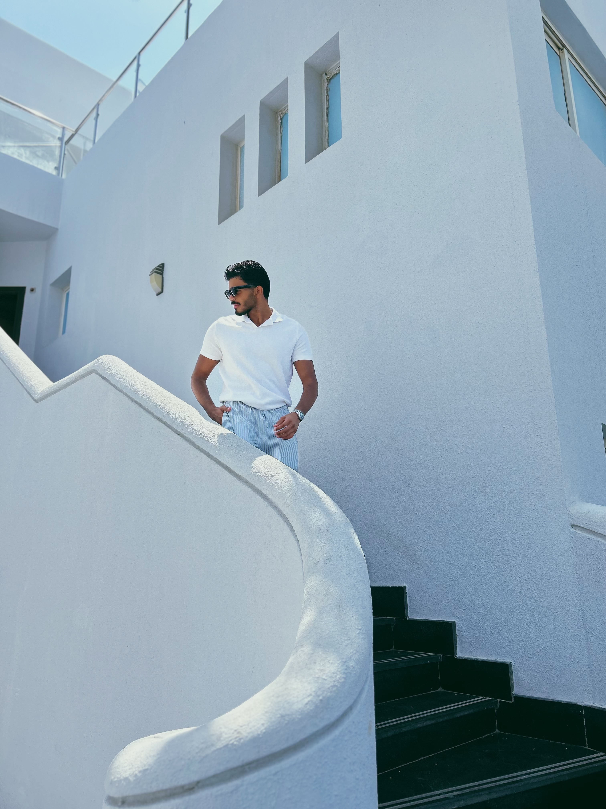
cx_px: 303
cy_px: 404
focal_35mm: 26
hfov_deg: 53.1
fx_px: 607
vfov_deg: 67.3
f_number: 1.5
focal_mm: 5.7
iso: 50
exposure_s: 1/4115
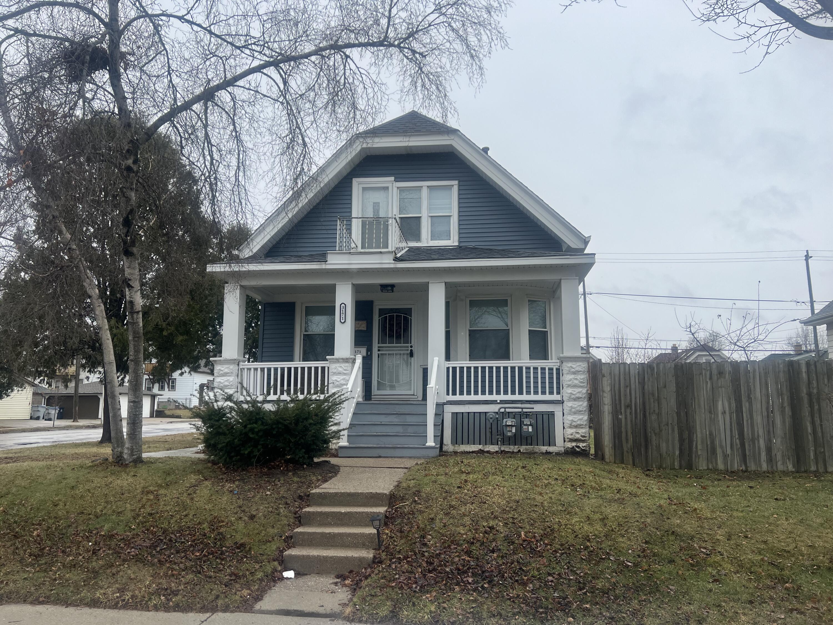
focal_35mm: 26
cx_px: 416
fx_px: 626
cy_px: 312
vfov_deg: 53.1
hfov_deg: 67.3
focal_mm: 5.7
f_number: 1.5
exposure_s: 1/1645
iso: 50
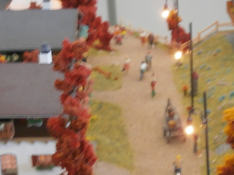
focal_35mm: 130
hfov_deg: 15.0
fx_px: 879
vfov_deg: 11.3
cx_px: 211
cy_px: 160
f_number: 3.4
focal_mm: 8.3
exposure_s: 1/10
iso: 200
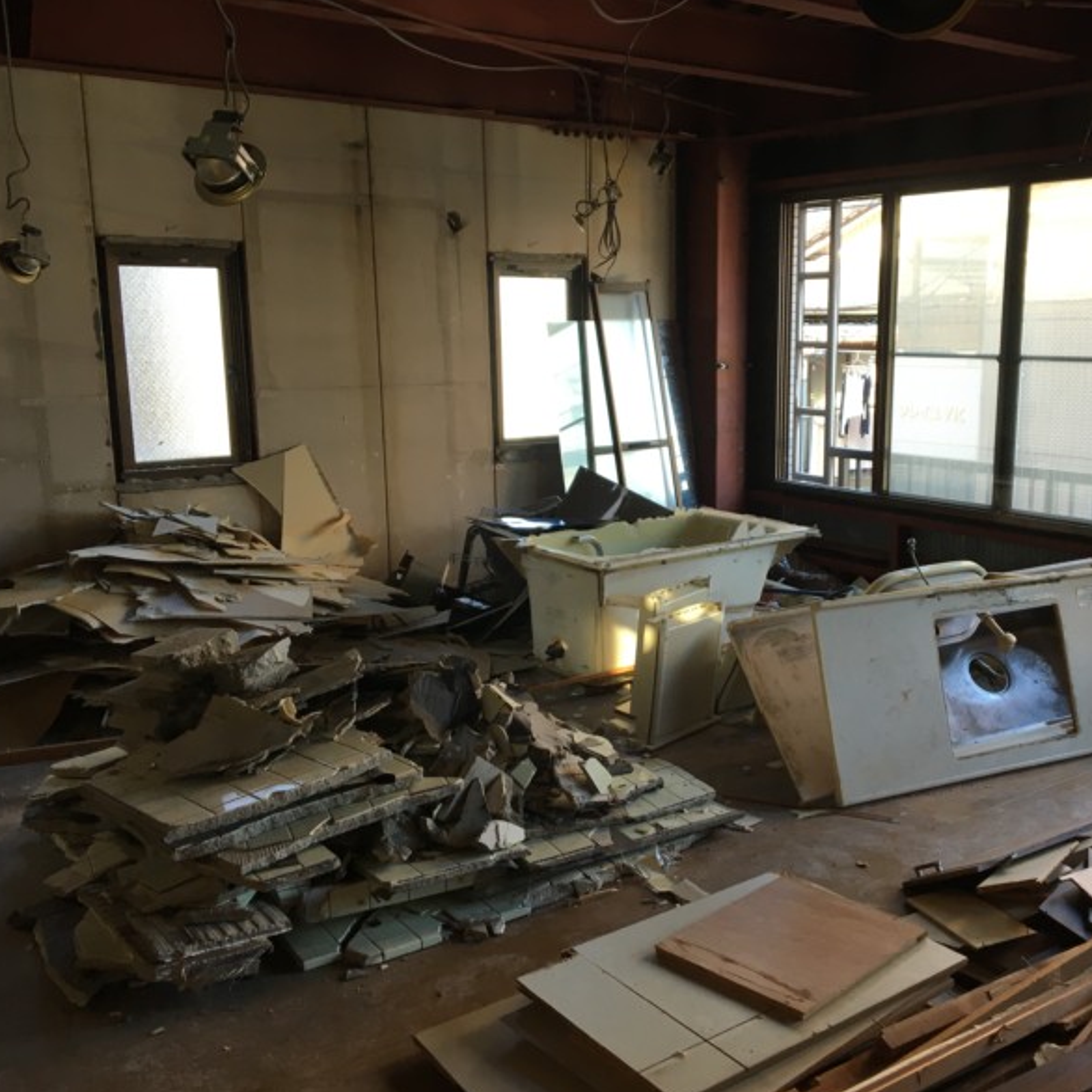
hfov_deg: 46.7
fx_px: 1249
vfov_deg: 47.2
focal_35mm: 35
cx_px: 691
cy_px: 557
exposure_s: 1/40
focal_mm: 4.15
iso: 25
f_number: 2.2
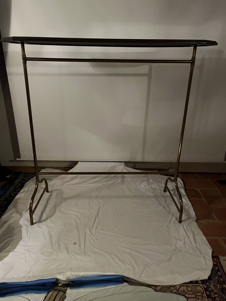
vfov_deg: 67.3
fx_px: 226
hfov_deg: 53.1
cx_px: 113
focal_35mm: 26
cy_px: 150
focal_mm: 5.1
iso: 640
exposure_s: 1/25
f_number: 1.6
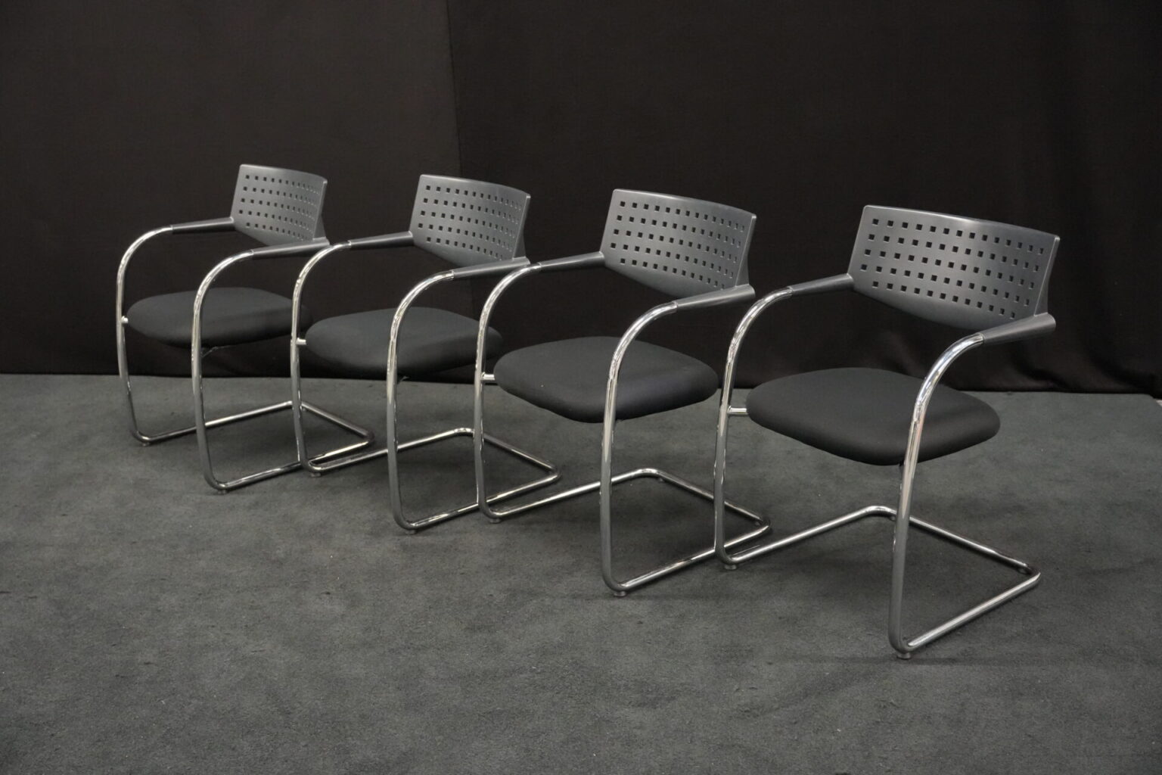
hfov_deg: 50.7
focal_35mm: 38
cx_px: 581
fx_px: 1226
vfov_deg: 35.1
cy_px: 388
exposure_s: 1/125
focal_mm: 38
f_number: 4
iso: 12800
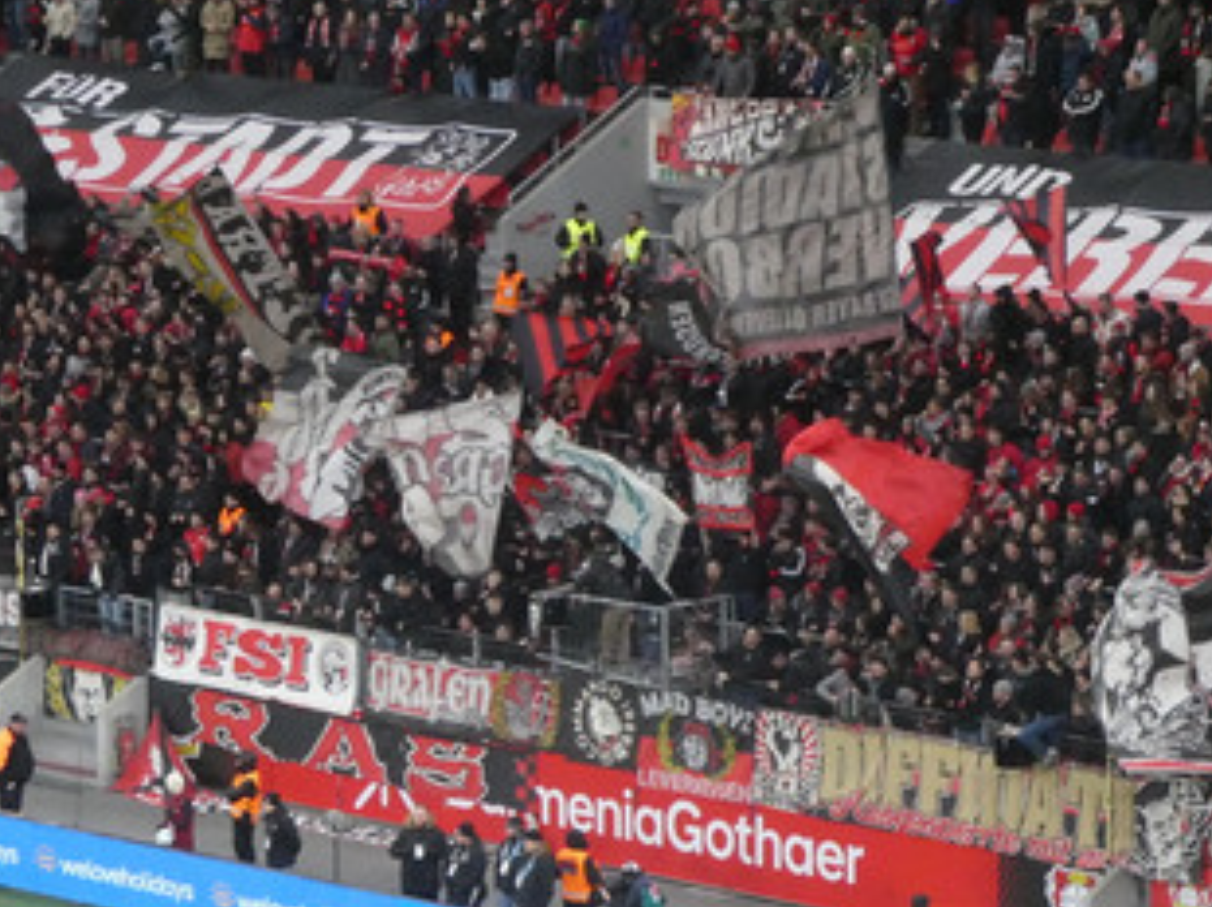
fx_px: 6507
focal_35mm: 186
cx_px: 485
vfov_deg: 8.0
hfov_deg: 10.6
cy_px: 629
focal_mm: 16.1
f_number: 4.9
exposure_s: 1/125
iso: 640
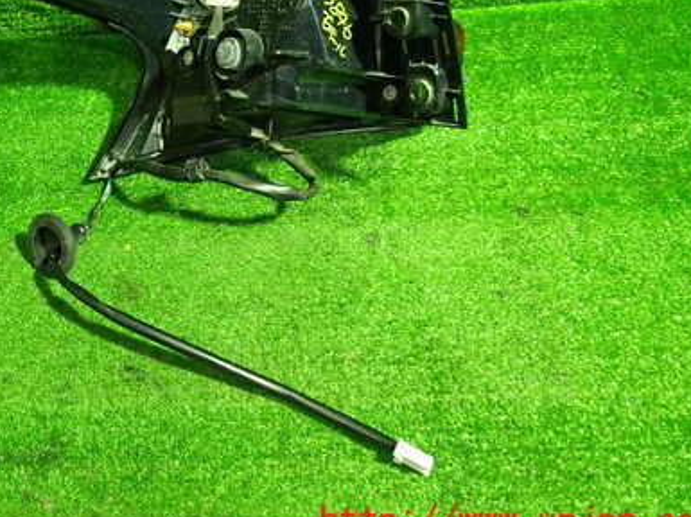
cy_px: 142
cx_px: 187
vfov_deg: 36.1
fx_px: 778
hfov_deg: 46.5
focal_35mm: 39
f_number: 2
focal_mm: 4.5
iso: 500
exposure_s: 1/30
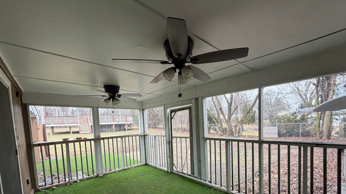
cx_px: 179
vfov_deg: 65.0
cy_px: 132
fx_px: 147
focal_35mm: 16
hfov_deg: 99.3
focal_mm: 2.22
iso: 160
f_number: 2.2
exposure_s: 1/121
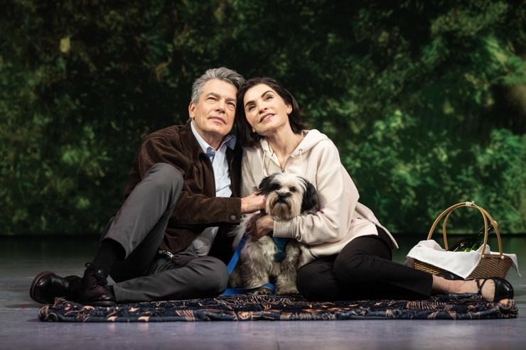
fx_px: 1753
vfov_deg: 11.4
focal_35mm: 120
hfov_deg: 17.1
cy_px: 175
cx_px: 263
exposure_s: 1/320
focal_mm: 120
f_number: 5
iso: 1250
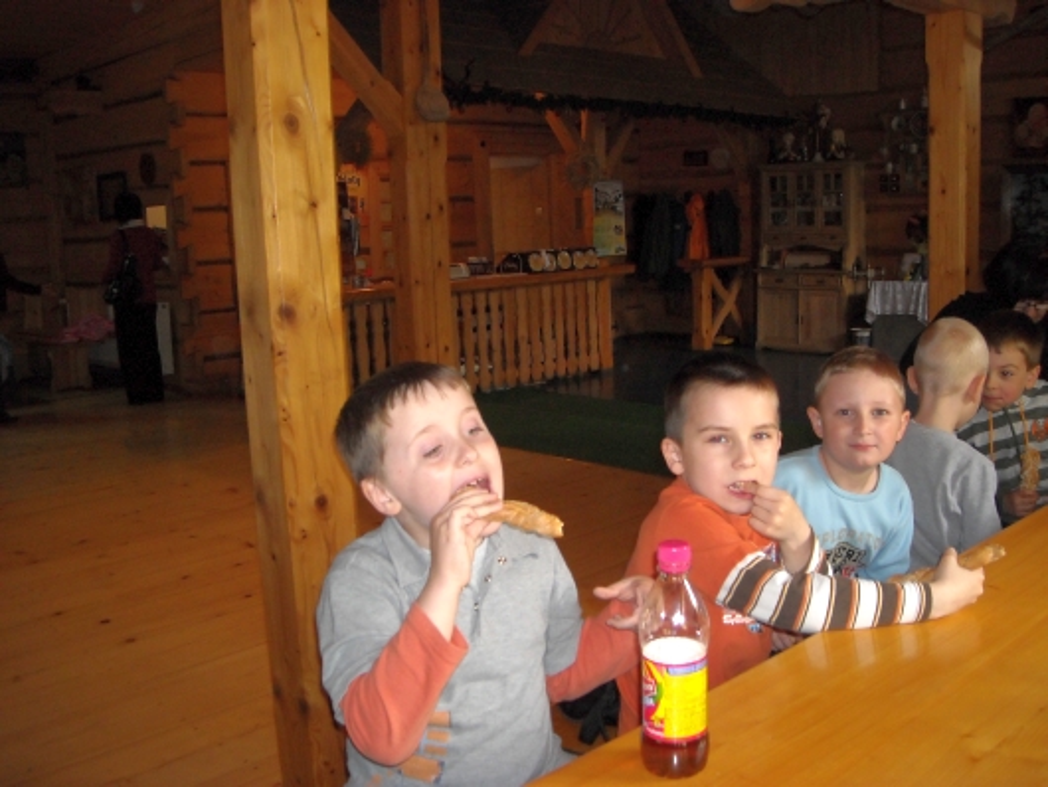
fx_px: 1060
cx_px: 524
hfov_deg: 52.6
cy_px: 394
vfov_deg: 40.7
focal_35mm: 35
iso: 200
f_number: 2.8
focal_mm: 5.7
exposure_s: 1/60
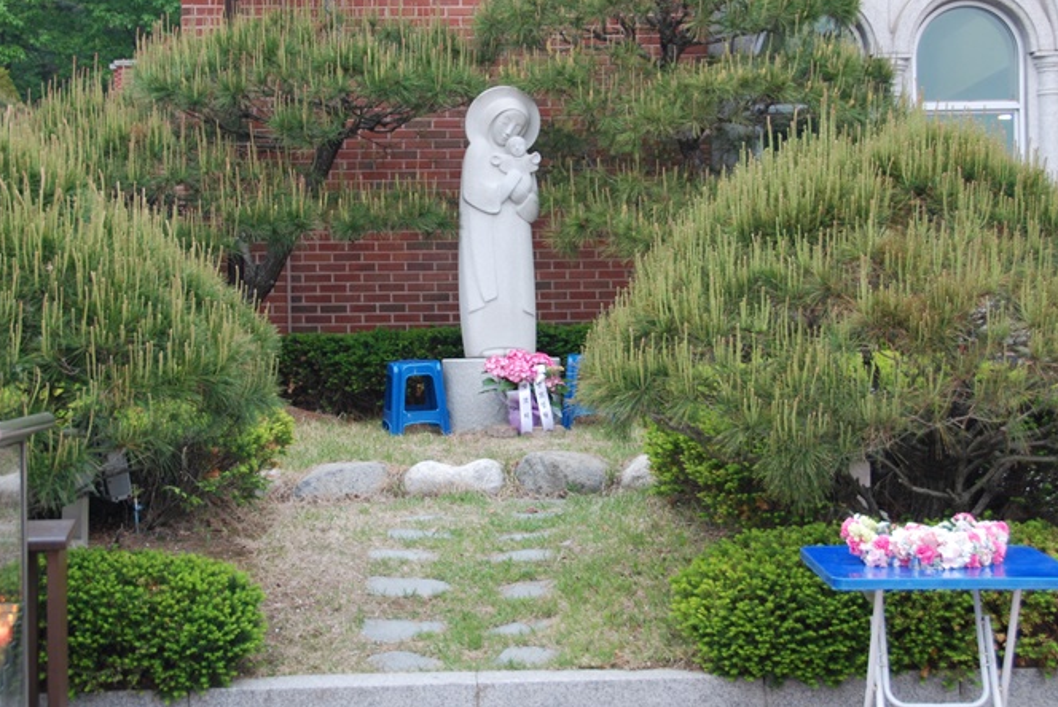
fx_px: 2177
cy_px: 287
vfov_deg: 18.4
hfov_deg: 27.3
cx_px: 510
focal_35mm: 74
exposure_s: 1/20
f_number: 4.2
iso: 400
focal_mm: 32
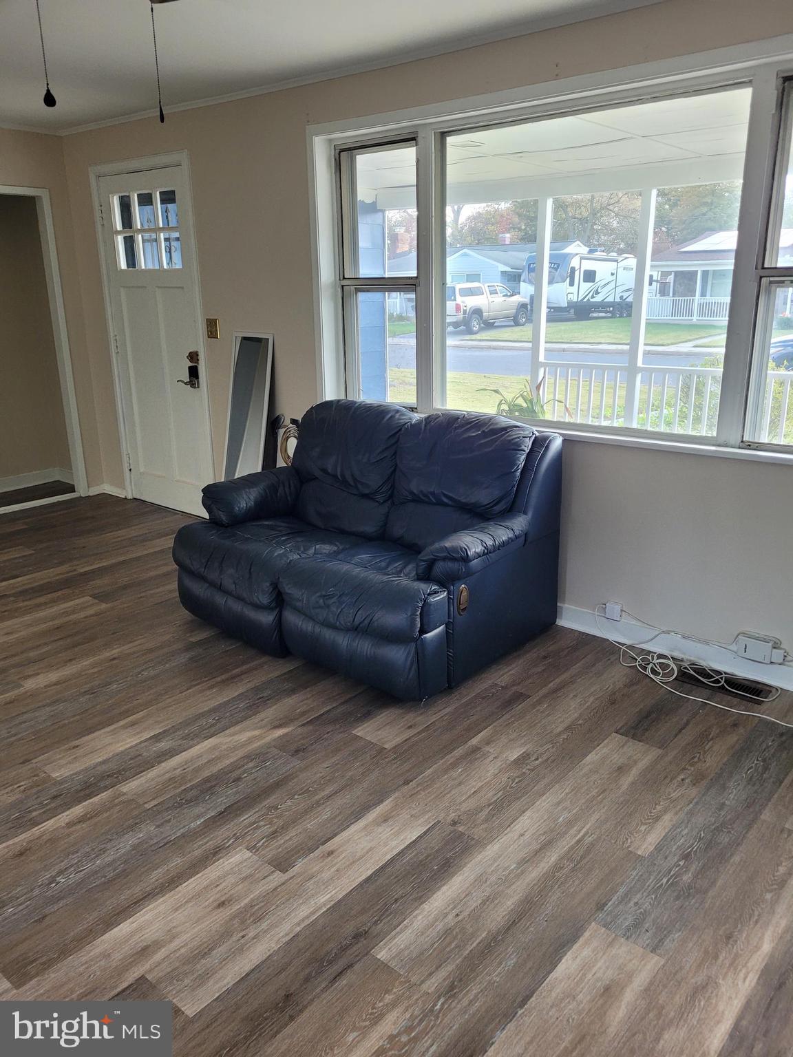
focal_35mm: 26
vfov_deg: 67.3
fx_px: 794
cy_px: 528
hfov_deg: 53.1
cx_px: 396
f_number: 1.8
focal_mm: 5.4
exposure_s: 1/120
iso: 160
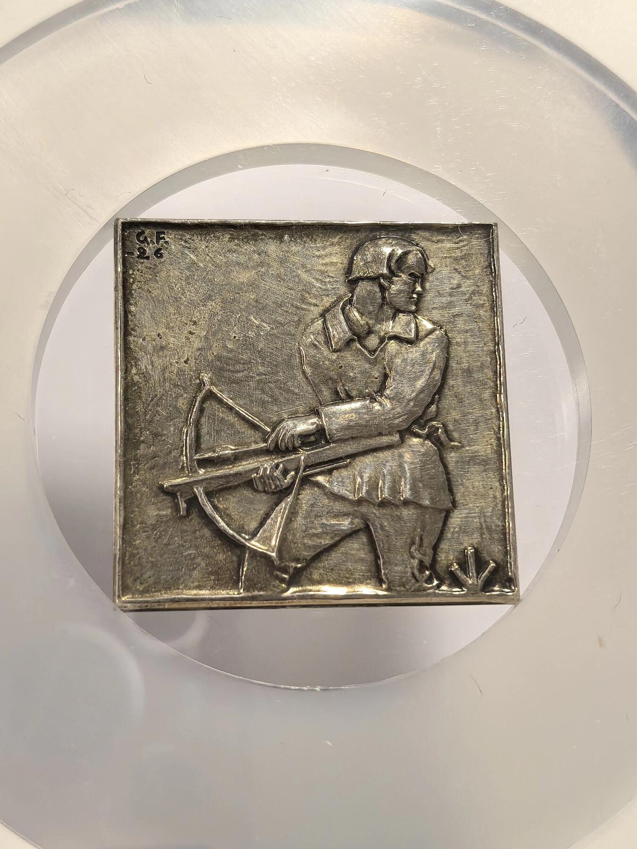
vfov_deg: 35.5
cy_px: 424
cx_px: 318
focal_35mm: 54
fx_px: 1325
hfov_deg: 27.0
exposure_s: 1/100
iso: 250
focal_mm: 6.98
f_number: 2
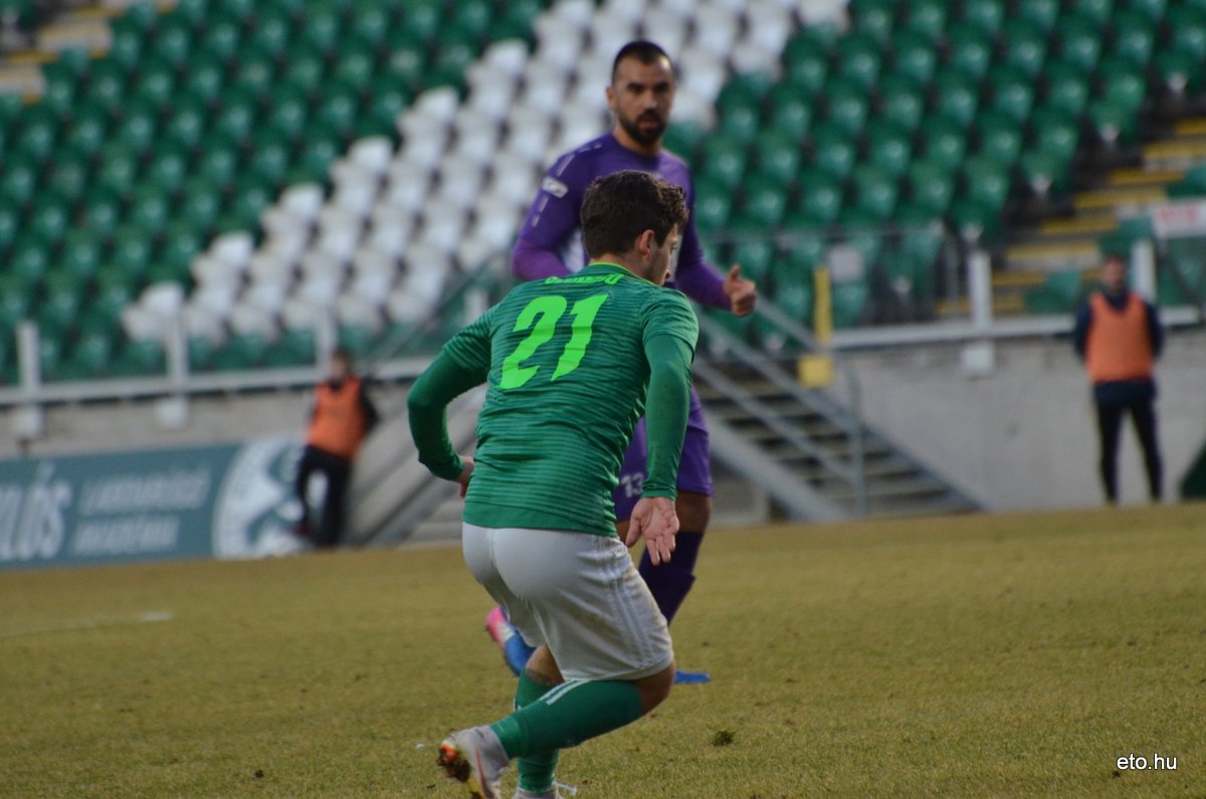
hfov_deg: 4.6
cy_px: 400
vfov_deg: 3.0
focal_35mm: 450
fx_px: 15045
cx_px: 603
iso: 1250
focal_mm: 300
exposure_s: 1/500
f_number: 5.6
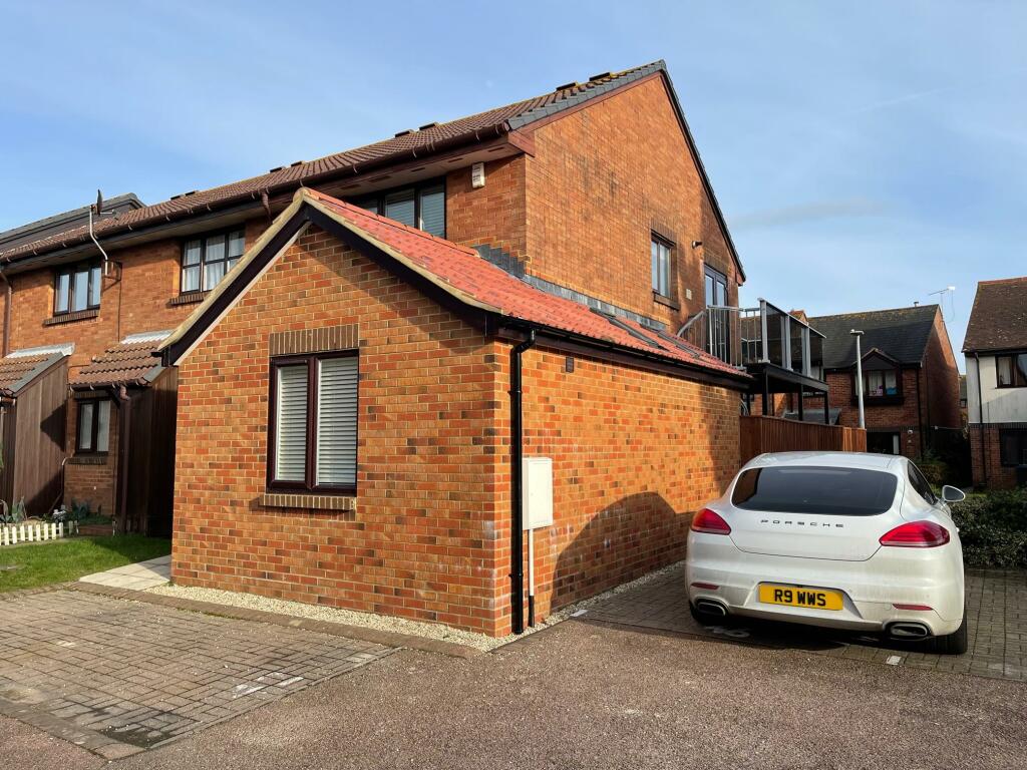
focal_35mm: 26
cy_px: 385
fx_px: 771
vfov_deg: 53.1
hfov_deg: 67.3
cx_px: 514
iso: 32
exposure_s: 1/2049
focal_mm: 5.1
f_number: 1.6
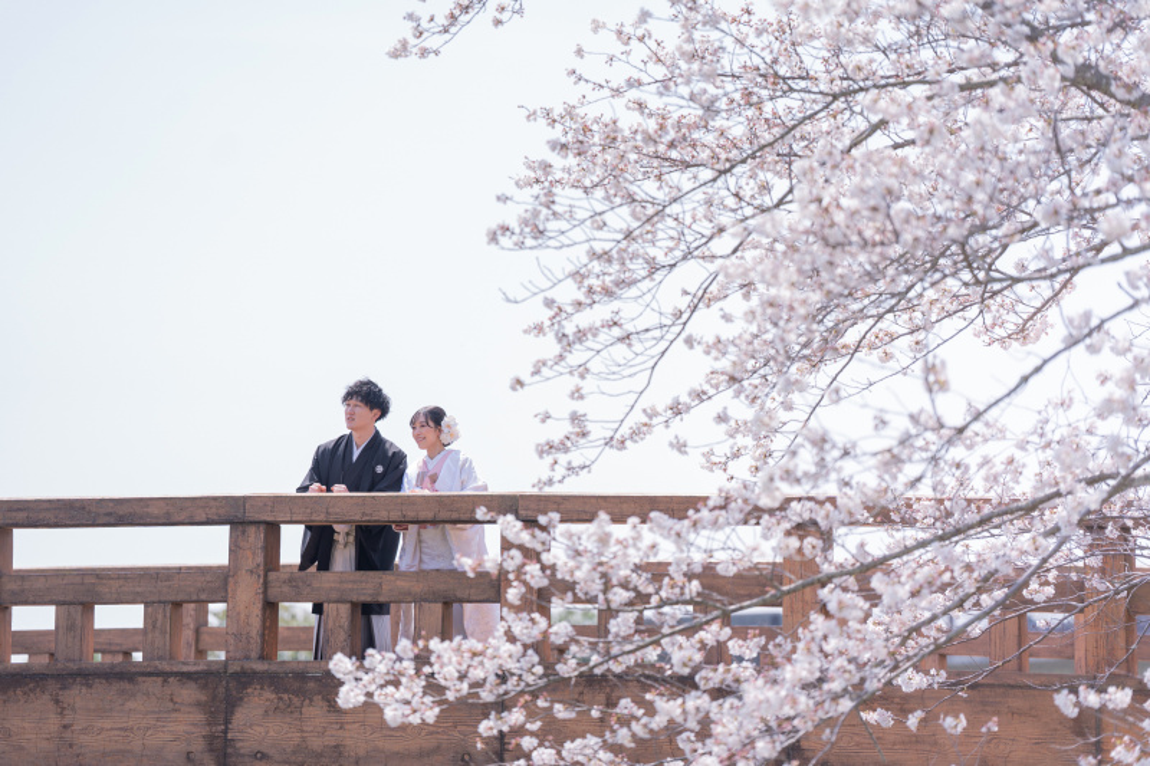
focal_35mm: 147
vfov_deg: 9.3
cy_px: 383
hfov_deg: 14.0
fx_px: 4695
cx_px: 575
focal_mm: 147
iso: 50
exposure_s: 1/1000
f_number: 2.8
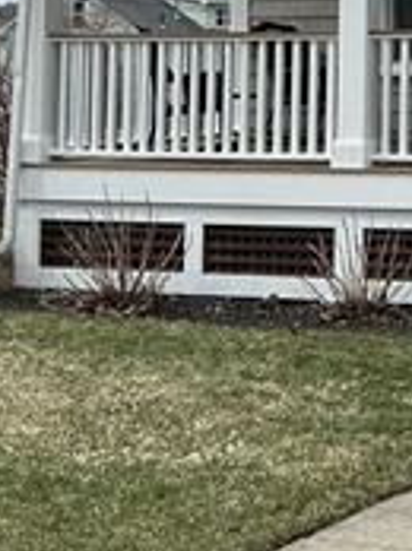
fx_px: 1829
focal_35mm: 115
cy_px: -152
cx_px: 723
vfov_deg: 16.3
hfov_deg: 11.9
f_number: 1.5
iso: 50
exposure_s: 1/5319
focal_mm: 5.7
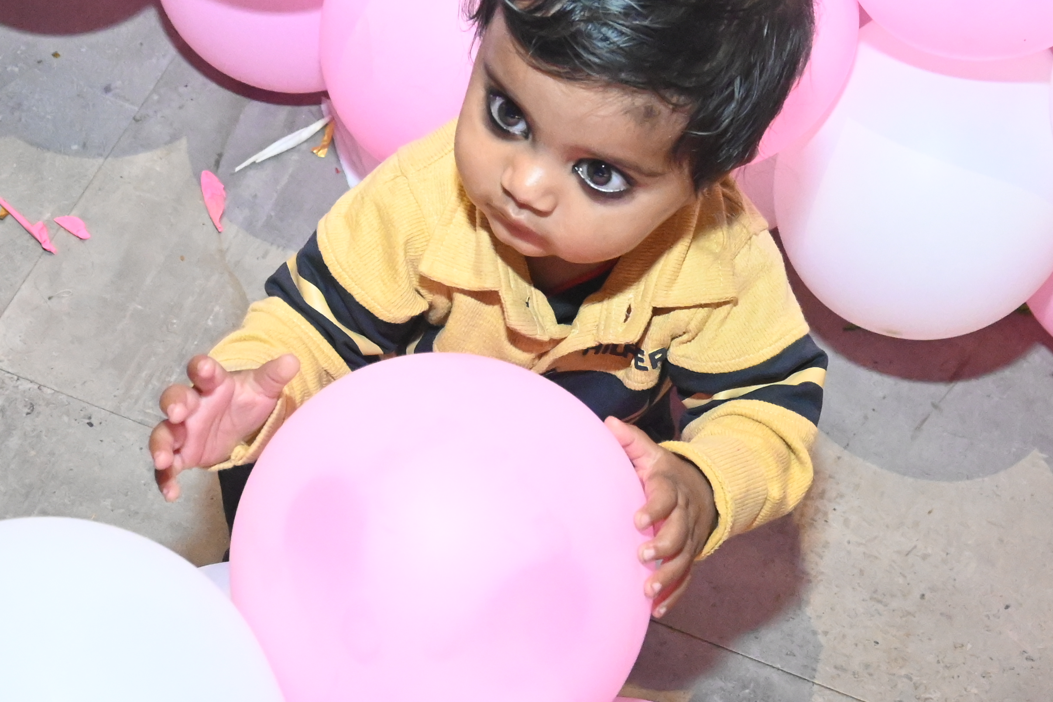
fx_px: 1772
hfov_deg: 33.1
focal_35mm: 61
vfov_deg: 22.3
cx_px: 579
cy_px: 468
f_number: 3.5
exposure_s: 1/60
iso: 6400
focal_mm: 17.5
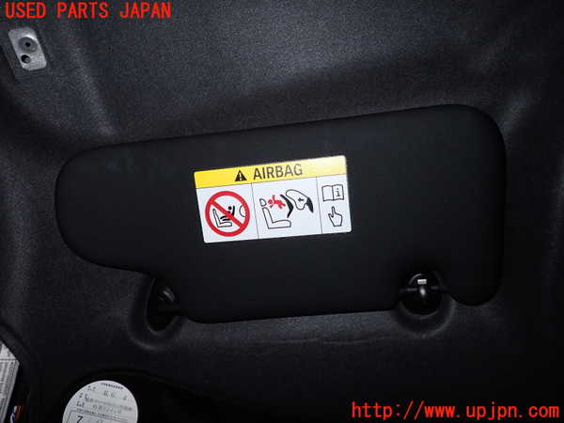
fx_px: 407
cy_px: 212
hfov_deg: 69.4
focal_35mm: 25
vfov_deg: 54.9
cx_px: 282
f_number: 5.6
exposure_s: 1/30
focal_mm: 4.5
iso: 200
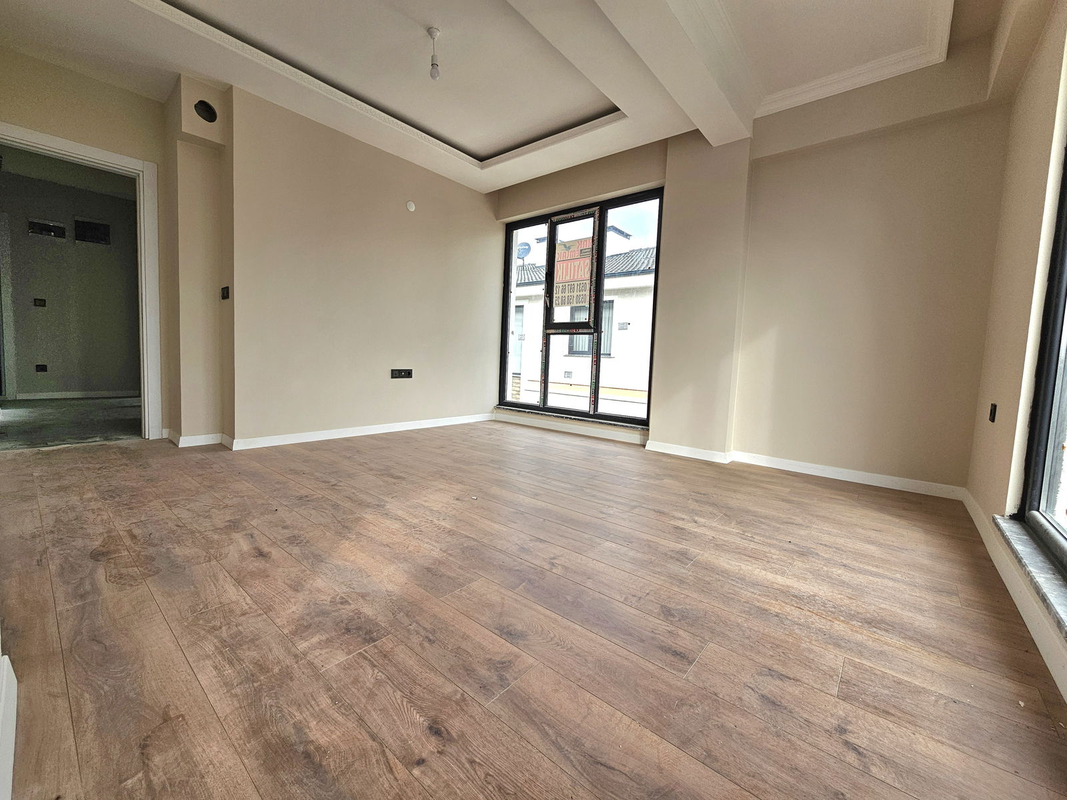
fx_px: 401
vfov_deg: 89.9
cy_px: 400
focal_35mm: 13
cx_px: 534
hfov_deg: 106.2
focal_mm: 2.2
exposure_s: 1/345
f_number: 2.2
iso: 50
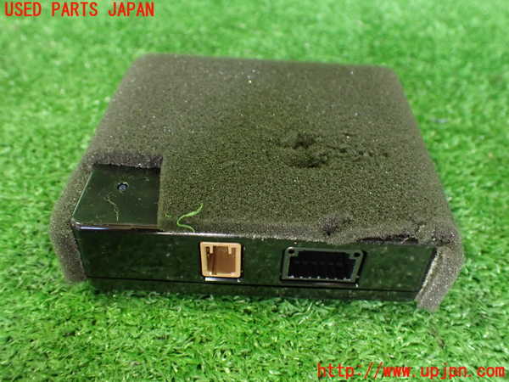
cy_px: 191
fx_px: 441
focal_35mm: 30
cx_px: 254
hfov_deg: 60.0
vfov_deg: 46.8
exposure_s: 1/30
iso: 800
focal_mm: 5.4
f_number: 2.3
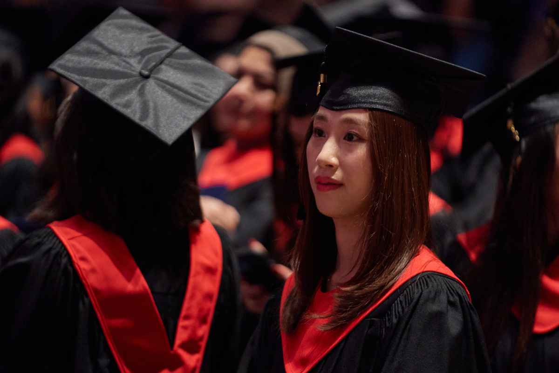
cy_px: 186
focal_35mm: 200
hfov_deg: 10.3
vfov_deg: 6.9
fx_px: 3105
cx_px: 280
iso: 5000
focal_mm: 200
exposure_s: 1/250
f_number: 2.8
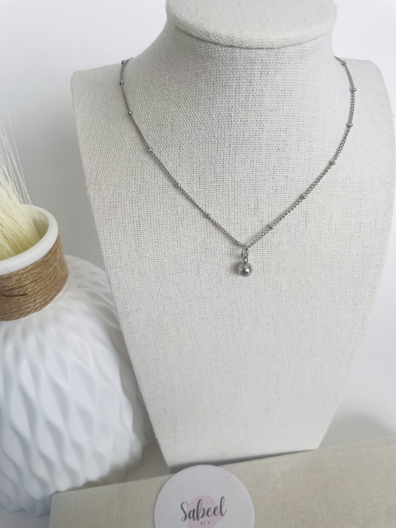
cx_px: 198
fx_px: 397
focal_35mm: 26
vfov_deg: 67.3
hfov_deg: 53.1
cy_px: 264
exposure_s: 1/190
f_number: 1.6
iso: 40
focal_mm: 4.2
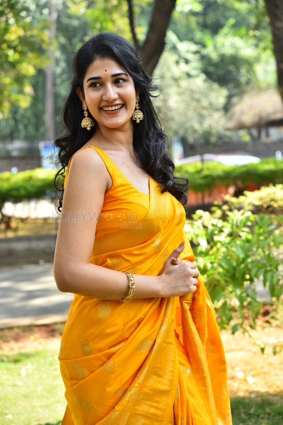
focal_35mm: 85
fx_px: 1002
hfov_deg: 16.1
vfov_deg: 23.9
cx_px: 142
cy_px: 212
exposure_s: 1/160
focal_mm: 85
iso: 200
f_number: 4.5
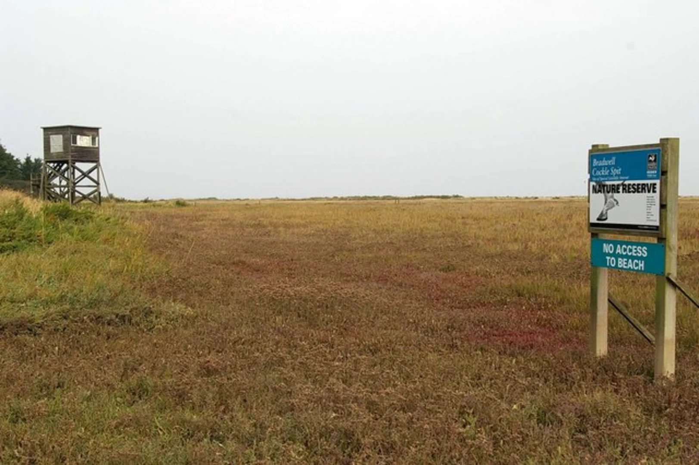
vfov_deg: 31.9
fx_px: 815
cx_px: 350
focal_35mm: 42
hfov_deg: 46.4
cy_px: 232
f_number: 8
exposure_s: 1/500
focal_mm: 28
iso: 200
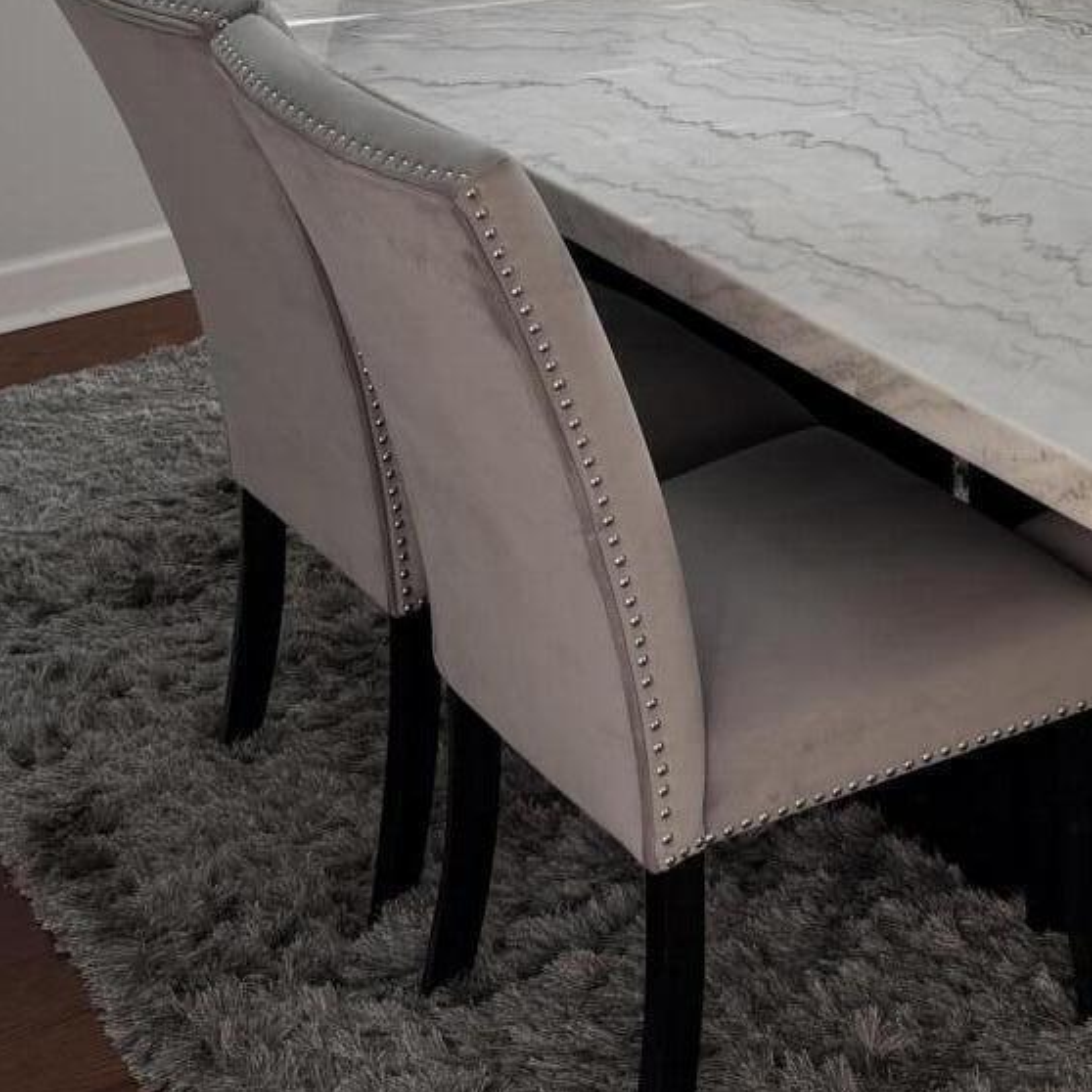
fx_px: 2712
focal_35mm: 76
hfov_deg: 22.3
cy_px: -164
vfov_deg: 21.4
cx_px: 963
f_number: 1.78
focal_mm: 6.76
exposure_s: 1/310
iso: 80
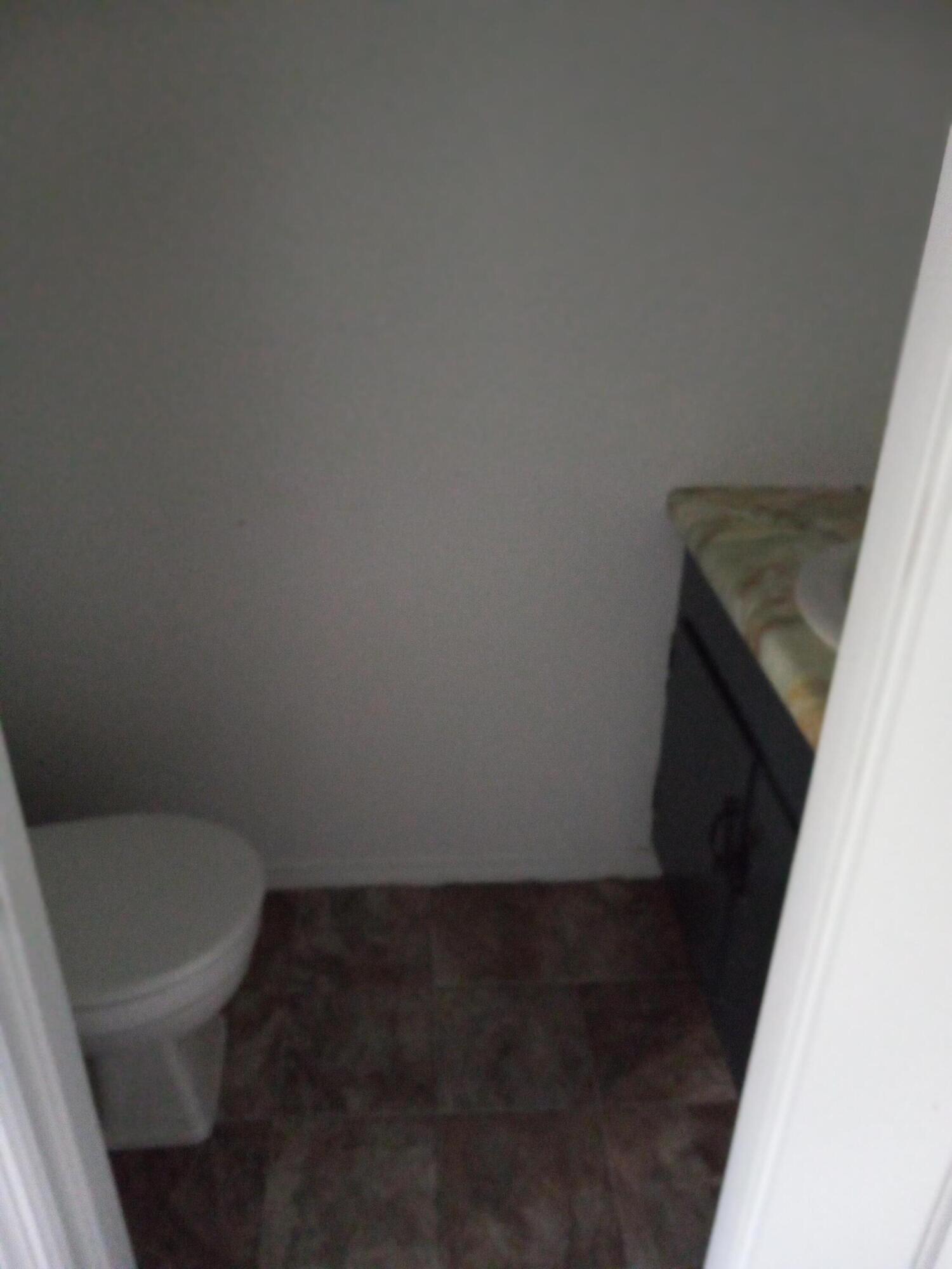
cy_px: 634
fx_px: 1027
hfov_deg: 49.7
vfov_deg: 63.4
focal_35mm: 28
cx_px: 476
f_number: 1.8
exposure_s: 1/20
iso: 800
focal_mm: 3.94
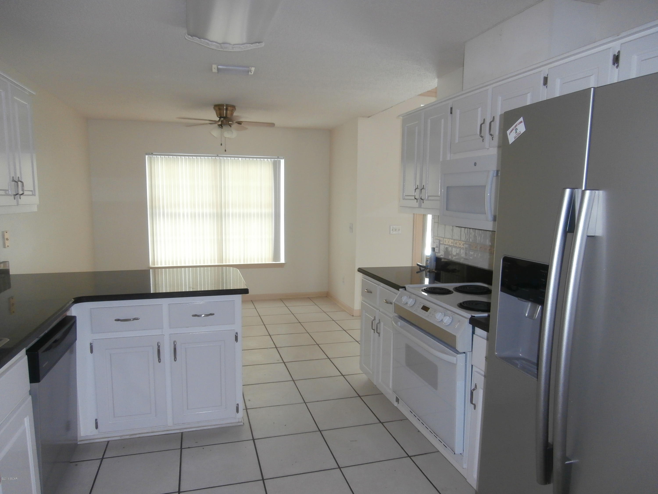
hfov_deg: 71.6
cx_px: 329
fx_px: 456
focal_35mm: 24
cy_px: 247
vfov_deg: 56.8
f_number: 3
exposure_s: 1/30
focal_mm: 4.2
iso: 200
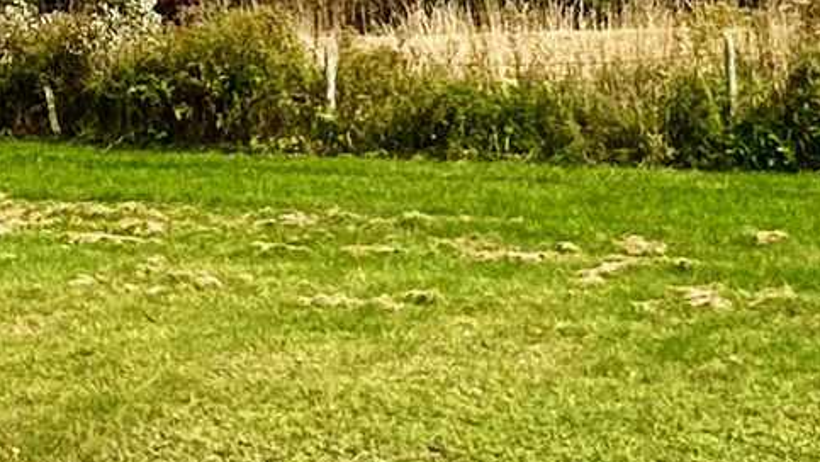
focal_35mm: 97
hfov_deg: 21.3
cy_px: -219
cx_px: 12
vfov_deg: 12.0
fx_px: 2110
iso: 50
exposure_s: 1/3509
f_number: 2.2
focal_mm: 2.22
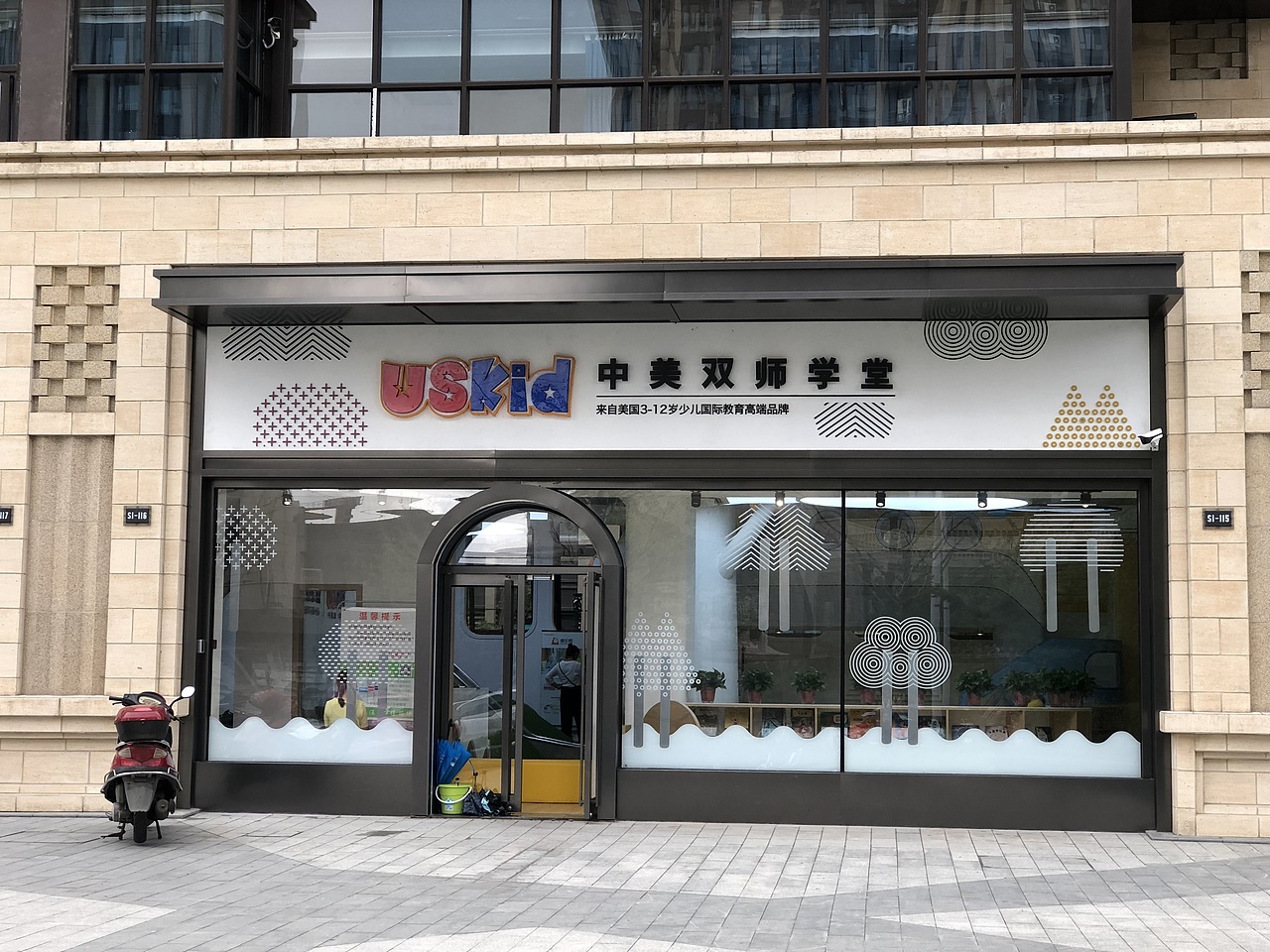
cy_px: 476
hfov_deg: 33.8
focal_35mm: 57
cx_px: 635
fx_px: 2091
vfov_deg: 25.7
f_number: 2.8
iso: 25
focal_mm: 6.6
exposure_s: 1/60
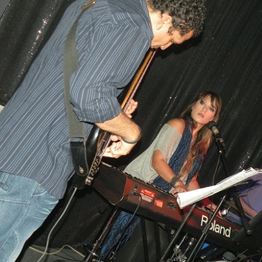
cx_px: 160
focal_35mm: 58
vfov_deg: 29.6
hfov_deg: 29.5
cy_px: 132
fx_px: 497
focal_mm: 7.4
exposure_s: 1/60
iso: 211
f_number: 3.2
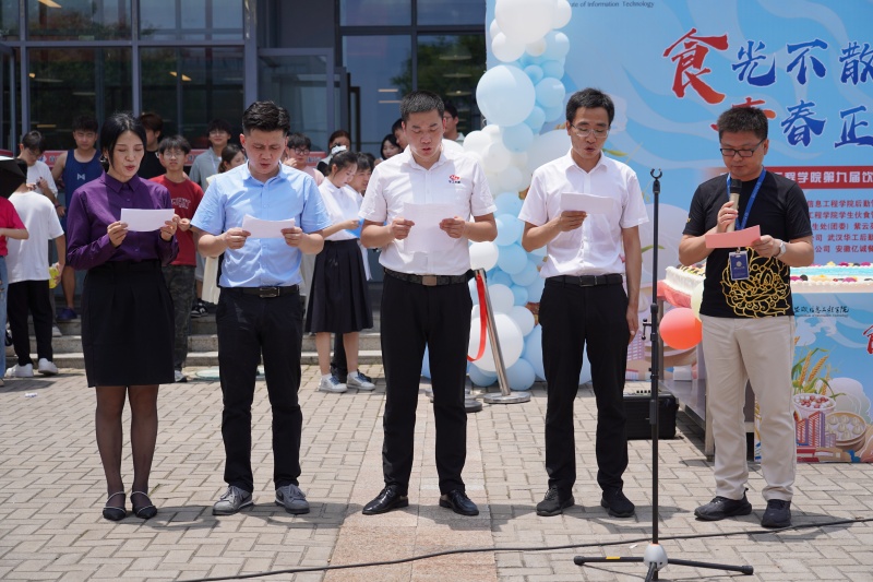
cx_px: 436
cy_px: 291
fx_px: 1358
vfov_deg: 24.2
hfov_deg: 35.6
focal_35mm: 56
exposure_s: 1/1250
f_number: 4
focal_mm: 56
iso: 100
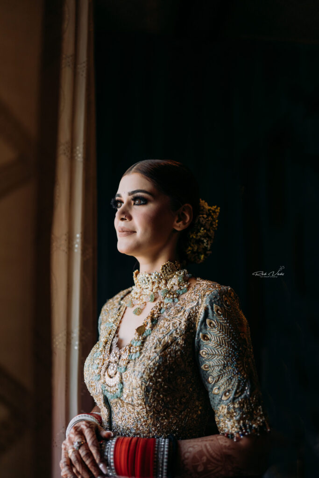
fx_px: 465
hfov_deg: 37.9
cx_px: 160
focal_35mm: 35
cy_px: 239
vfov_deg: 54.4
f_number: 1.4
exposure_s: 1/800
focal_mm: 35
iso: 200
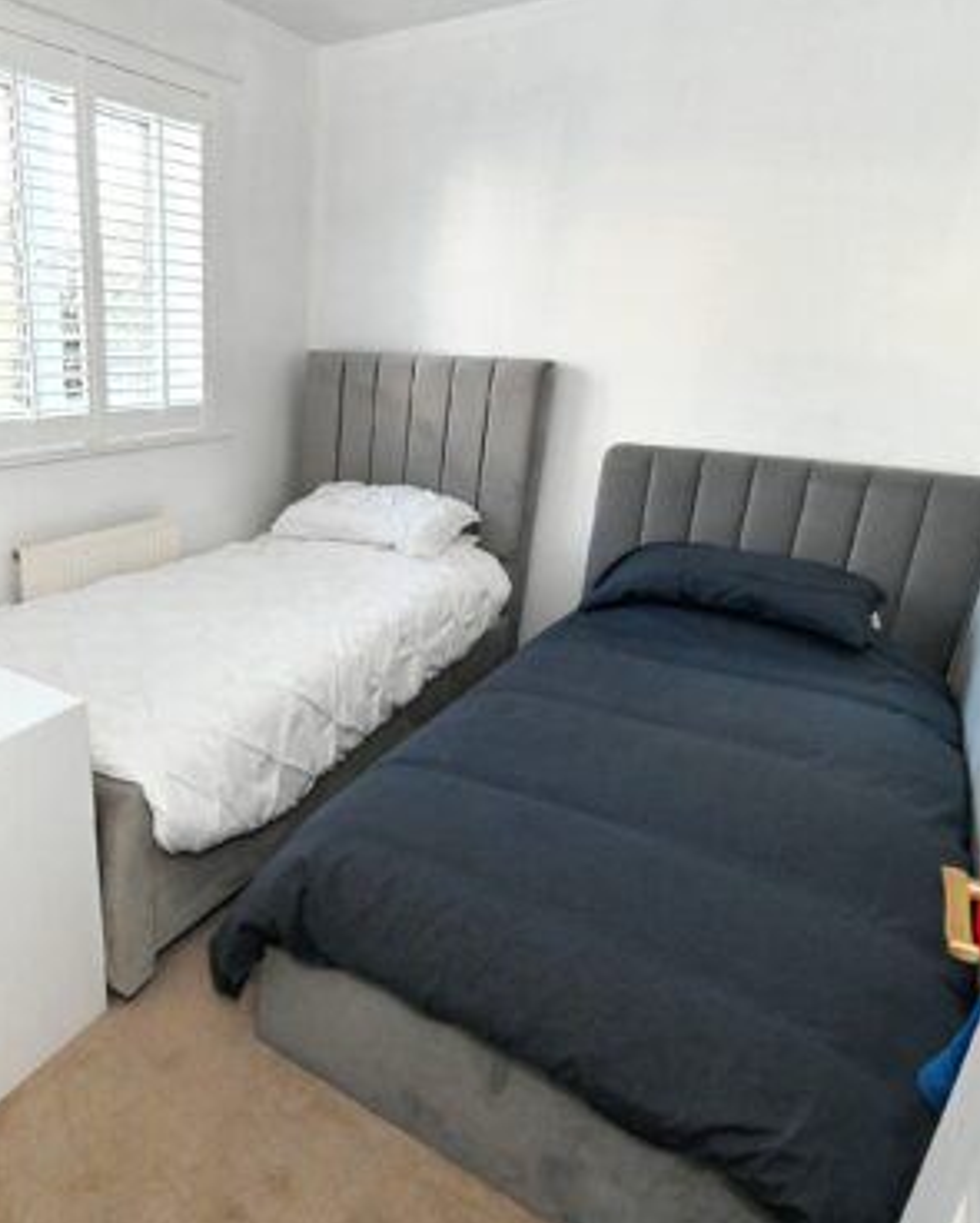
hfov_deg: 59.9
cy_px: 610
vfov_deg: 75.0
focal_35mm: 22
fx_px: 797
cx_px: 249
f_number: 10
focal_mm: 15
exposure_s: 1/125
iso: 6400
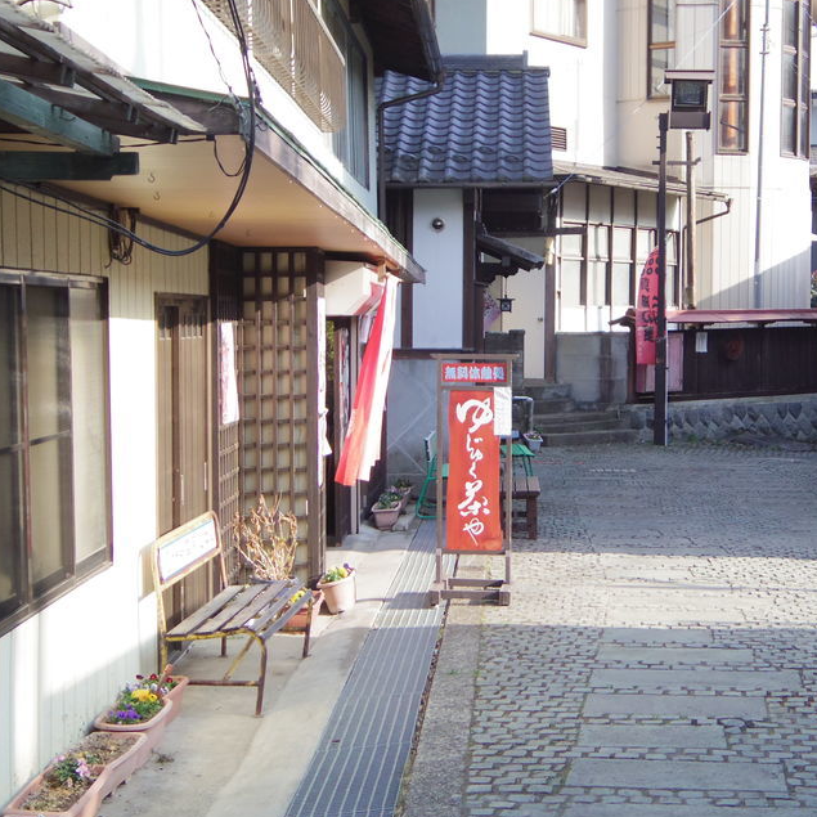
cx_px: 522
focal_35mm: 67
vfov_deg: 25.7
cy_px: 413
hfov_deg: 25.6
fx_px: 1789
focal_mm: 8.5
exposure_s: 1/1250
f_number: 1.9
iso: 250
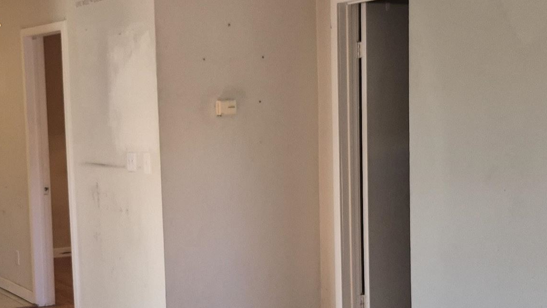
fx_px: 972
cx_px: 131
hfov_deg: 30.9
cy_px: 228
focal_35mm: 67
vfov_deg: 17.9
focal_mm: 5.4
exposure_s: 1/120
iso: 160
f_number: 1.8
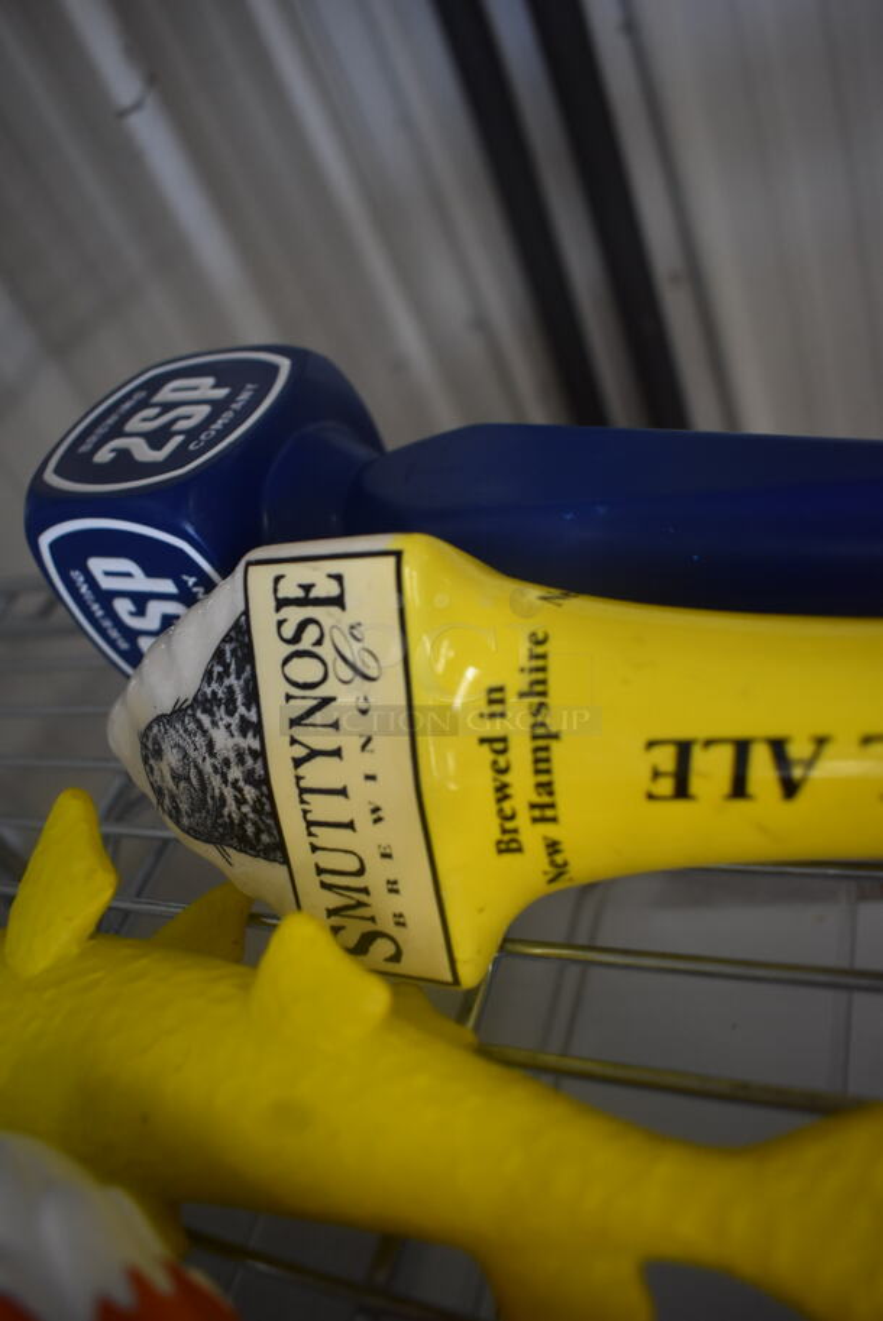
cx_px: 442
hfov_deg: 48.0
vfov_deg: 67.3
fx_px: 992
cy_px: 660
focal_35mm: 27
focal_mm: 18
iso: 900
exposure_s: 1/125
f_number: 3.5
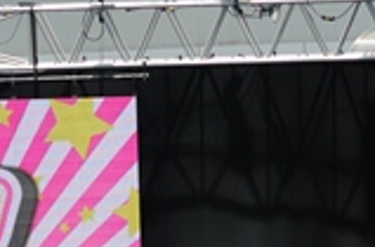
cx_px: 130
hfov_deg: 4.1
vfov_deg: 2.7
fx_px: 5276
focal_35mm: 508
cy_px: 381
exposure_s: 1/2000
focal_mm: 70
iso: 200
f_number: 2.8
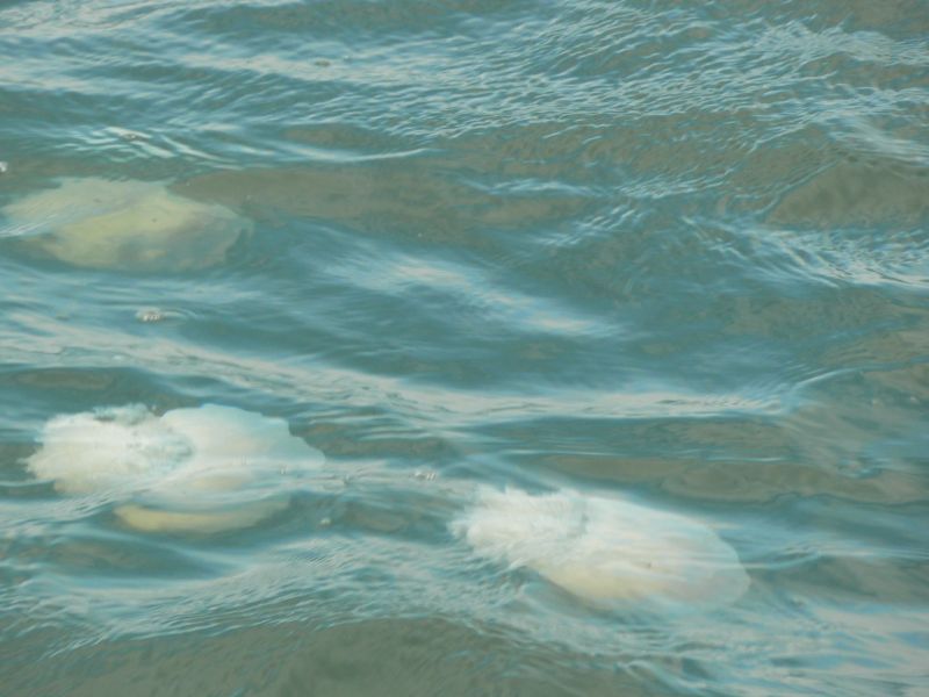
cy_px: 348
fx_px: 11594
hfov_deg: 4.6
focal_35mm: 432
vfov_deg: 3.4
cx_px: 464
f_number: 5.6
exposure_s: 1/160
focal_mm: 72
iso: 80
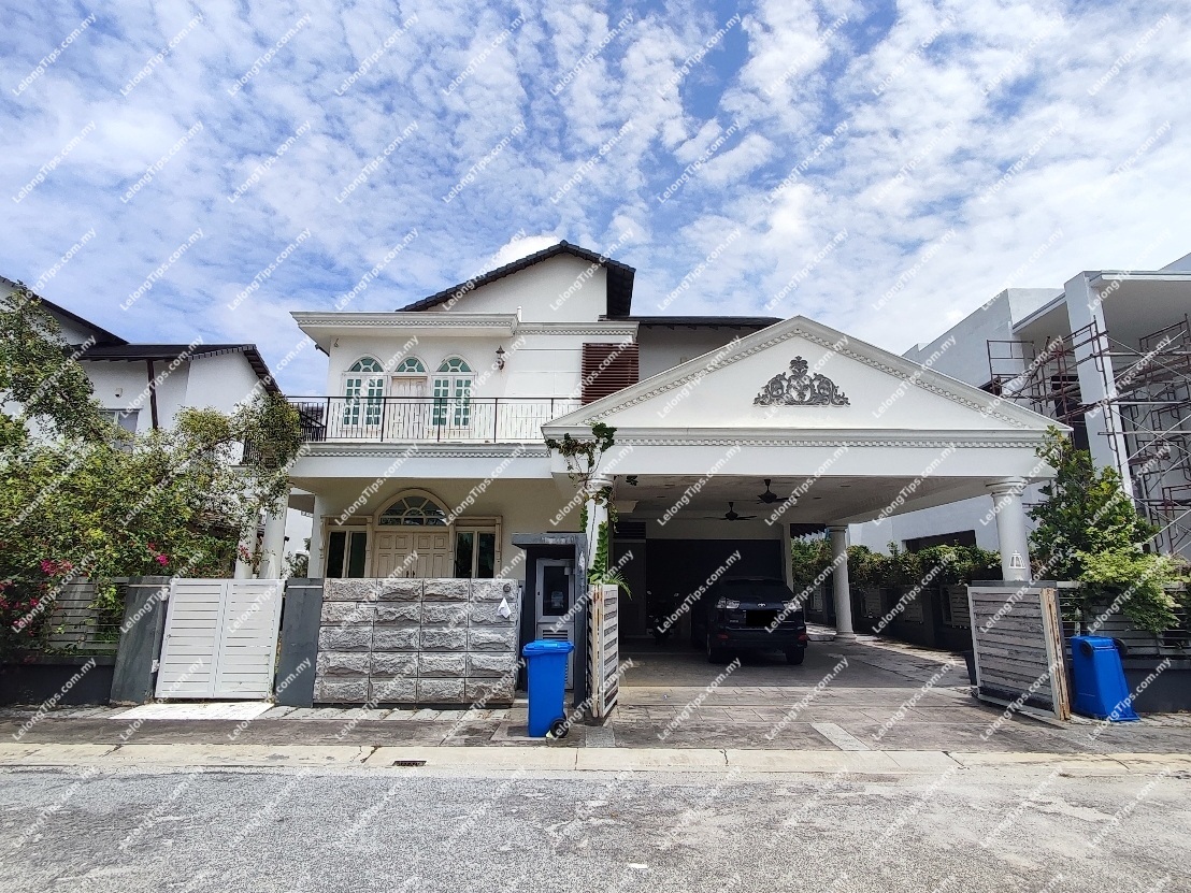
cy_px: 446
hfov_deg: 94.5
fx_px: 550
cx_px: 596
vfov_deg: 78.1
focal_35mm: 16
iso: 50
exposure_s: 1/1648
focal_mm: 1.65
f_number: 2.2
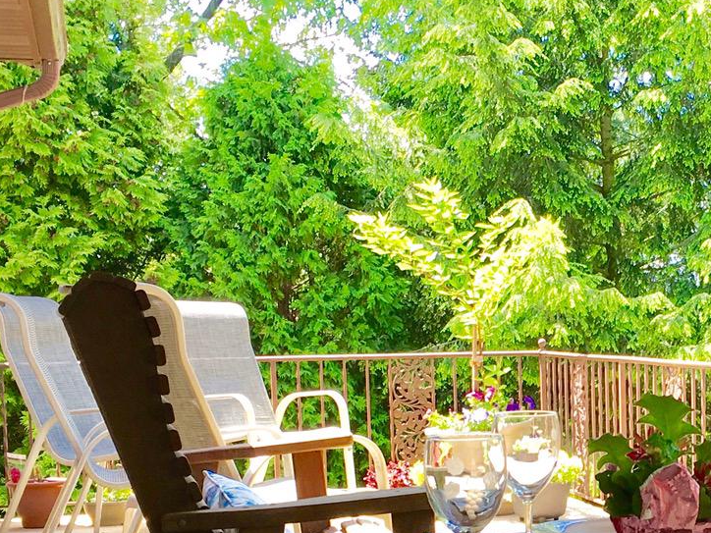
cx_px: 632
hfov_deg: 23.3
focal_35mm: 82
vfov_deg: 17.8
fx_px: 1684
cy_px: 458
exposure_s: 1/171
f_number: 2.2
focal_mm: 4.15
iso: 25
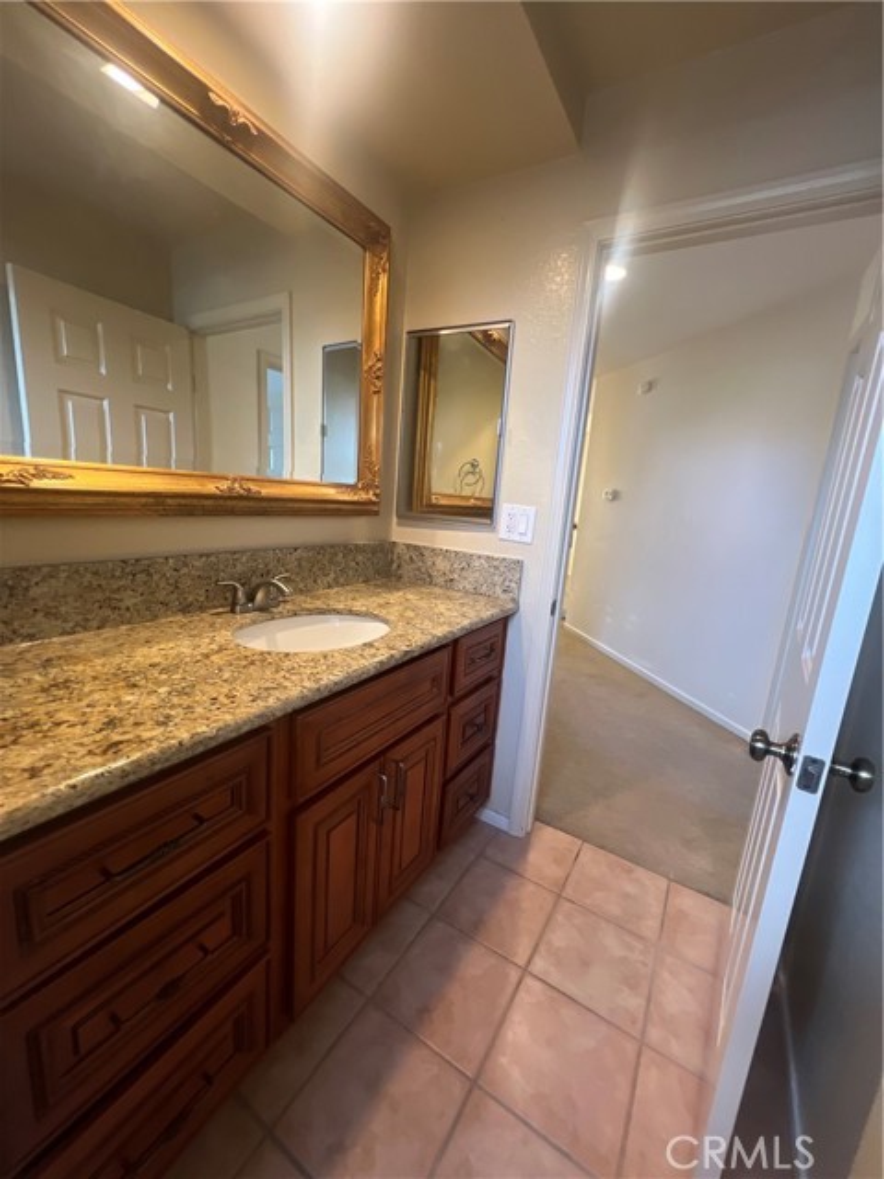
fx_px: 443
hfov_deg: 89.9
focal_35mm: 13
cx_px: 442
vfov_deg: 106.2
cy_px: 590
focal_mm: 1.57
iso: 200
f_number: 1.8
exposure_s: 1/60
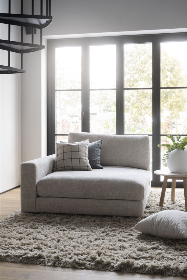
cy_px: 140
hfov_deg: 30.5
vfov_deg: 44.5
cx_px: 94
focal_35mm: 44
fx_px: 343
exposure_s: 1/1.25
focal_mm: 44
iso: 250
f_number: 6.3
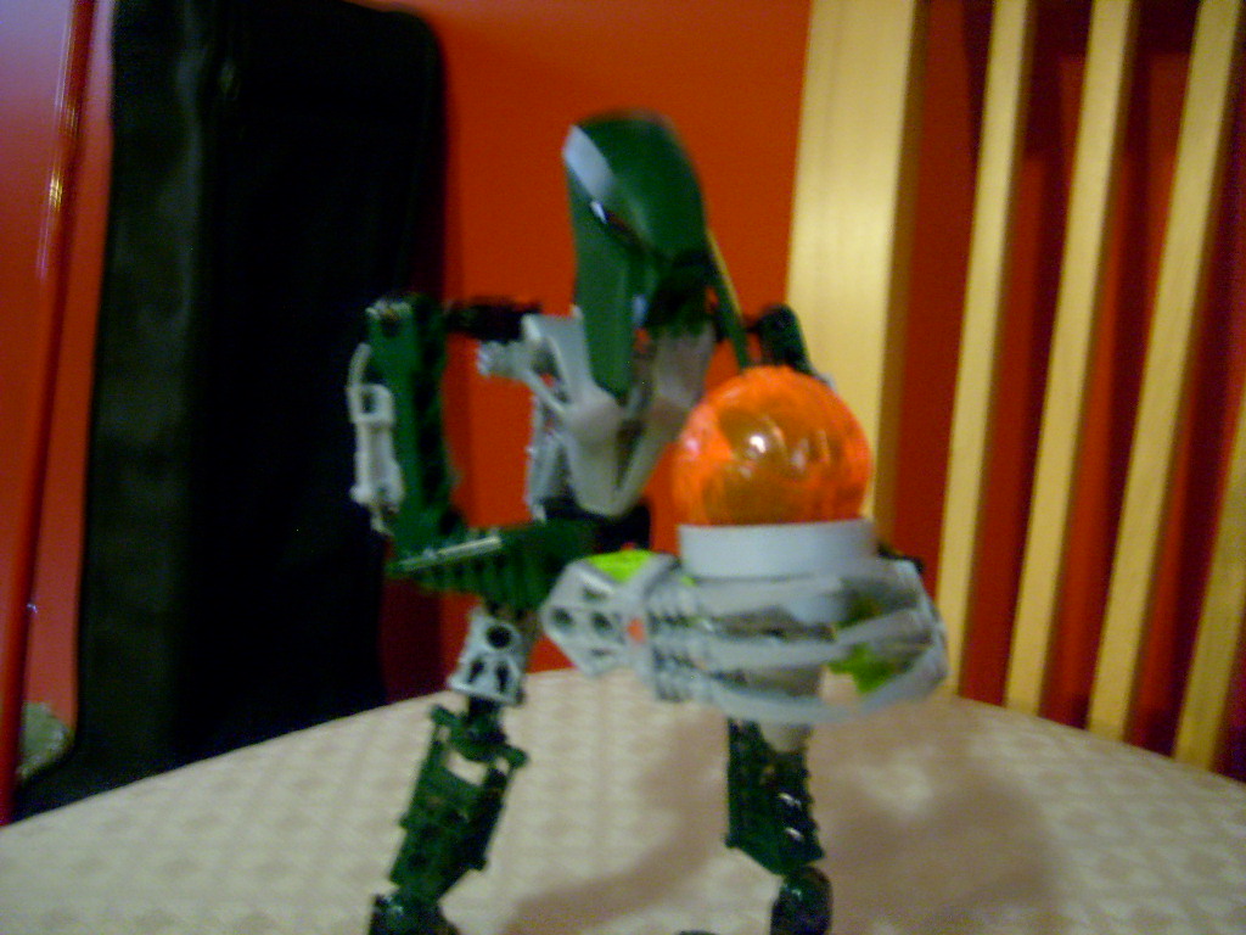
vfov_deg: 40.7
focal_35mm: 35
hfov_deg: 52.6
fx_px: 1260
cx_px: 623
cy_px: 468
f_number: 2.8
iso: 200
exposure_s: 1/1.43
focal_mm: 5.8
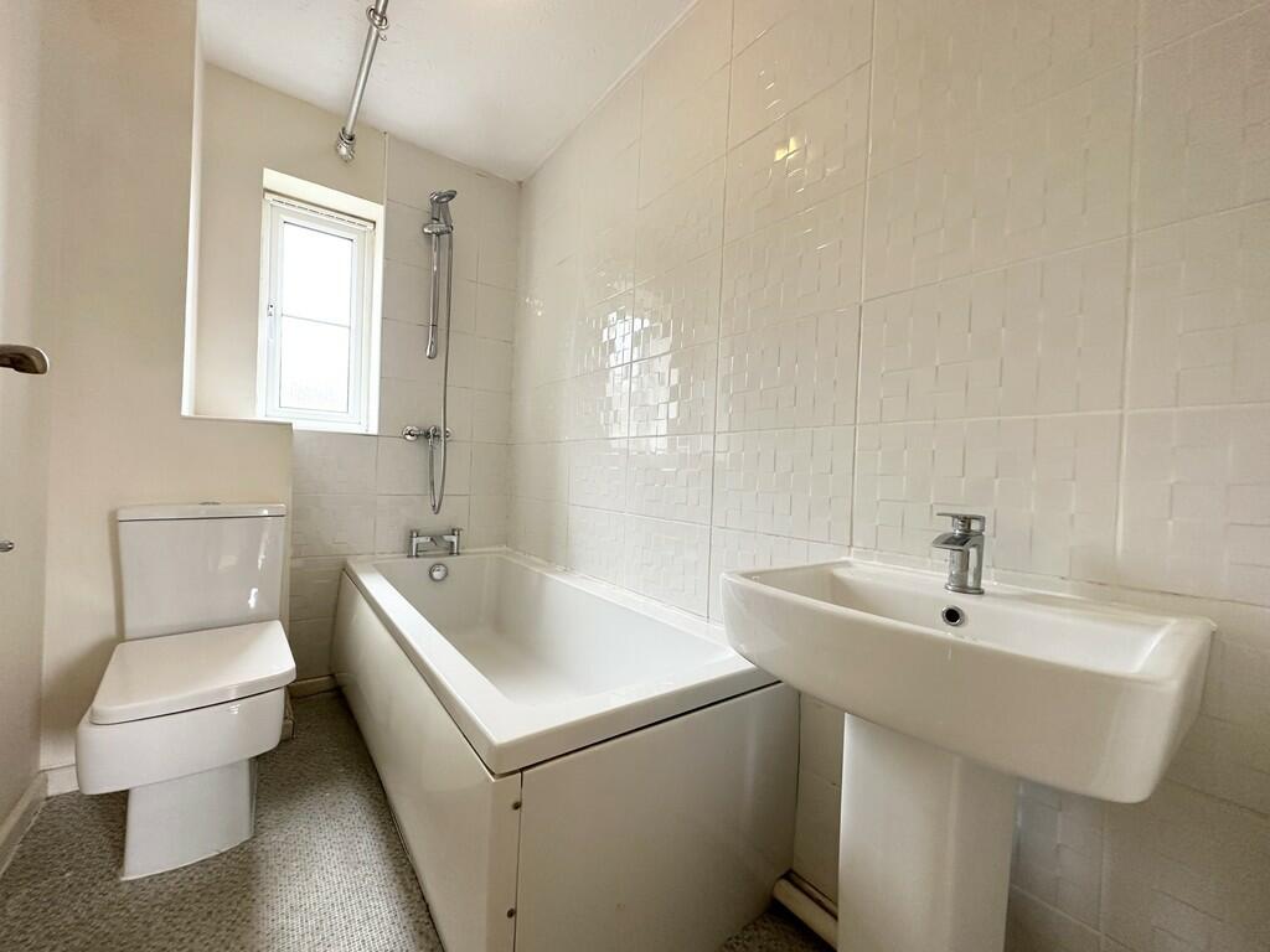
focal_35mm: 14
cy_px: 476
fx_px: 514
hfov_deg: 102.1
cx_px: 635
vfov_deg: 85.7
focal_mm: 2.22
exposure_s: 1/100
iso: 160
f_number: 2.2
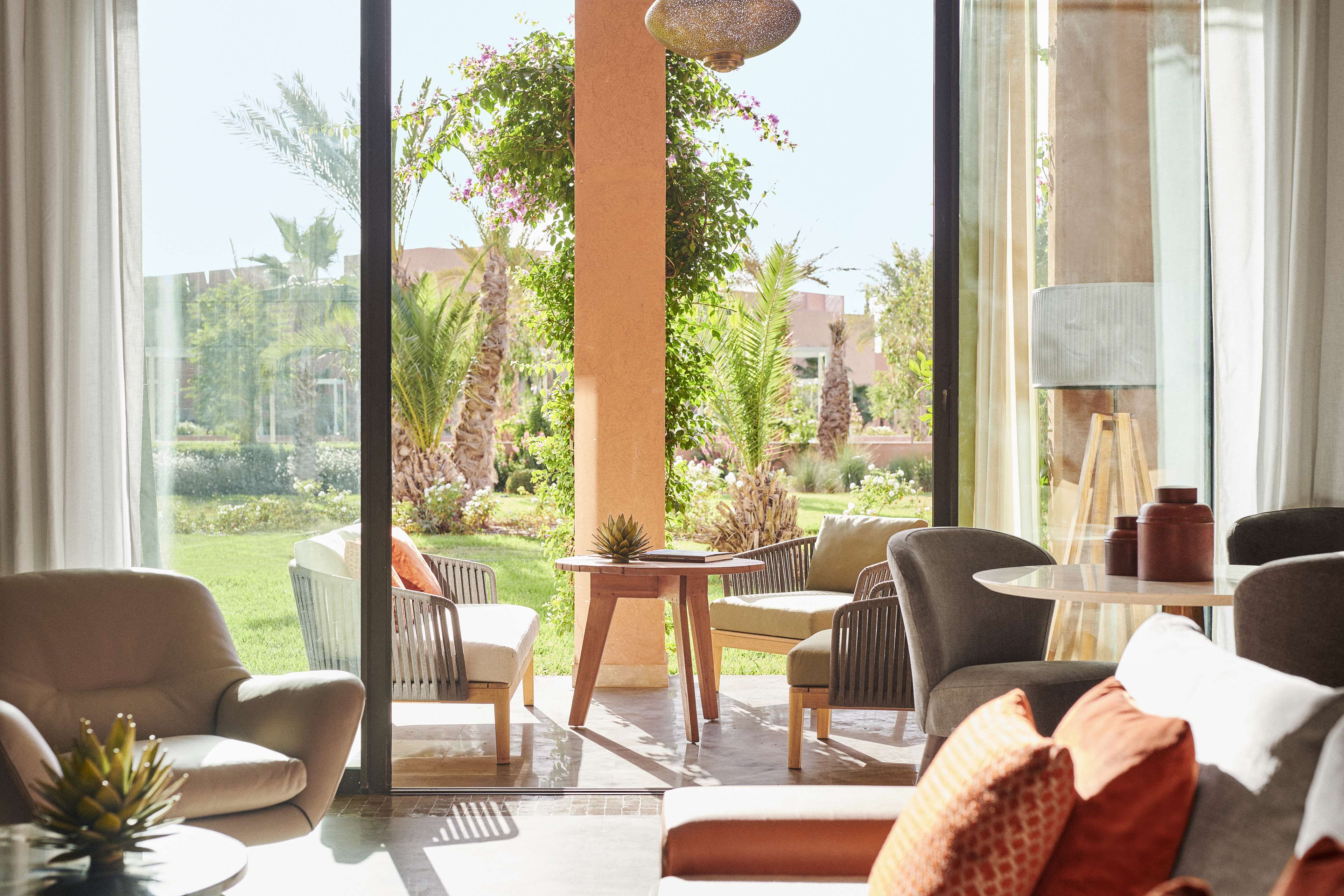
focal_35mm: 50
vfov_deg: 27.0
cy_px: 448
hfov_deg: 39.6
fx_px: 1867
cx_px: 672
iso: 100
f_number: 5.6
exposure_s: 1/80
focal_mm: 50
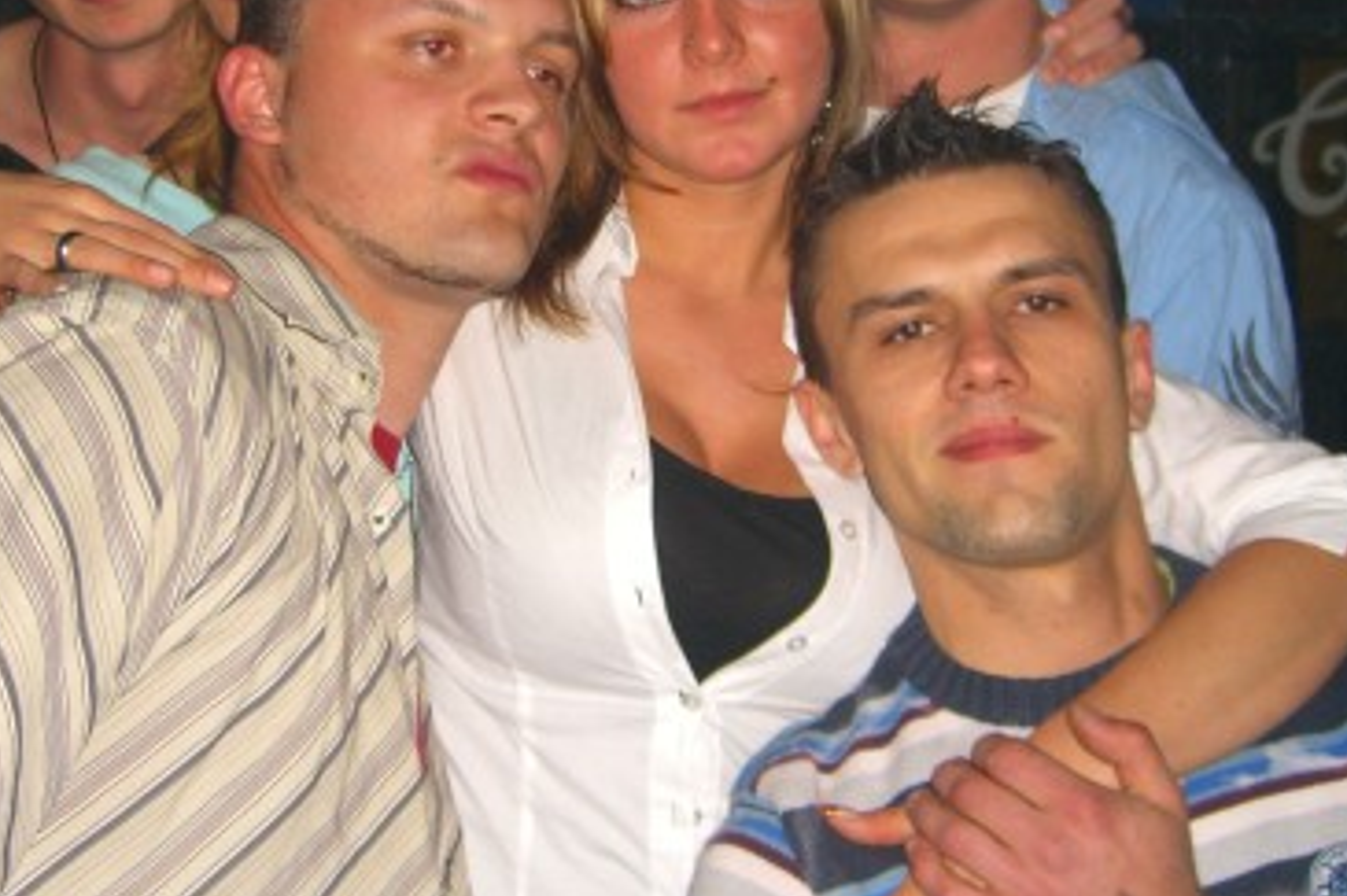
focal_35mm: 65
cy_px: 229
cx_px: 590
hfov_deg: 30.9
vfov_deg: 20.7
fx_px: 2431
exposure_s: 1/60
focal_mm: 7.9
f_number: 2.8
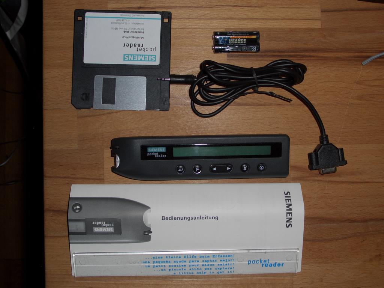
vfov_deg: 33.6
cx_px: 192
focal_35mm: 43
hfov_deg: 43.9
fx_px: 477
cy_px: 144
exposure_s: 1/60
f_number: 4.2
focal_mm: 9.2
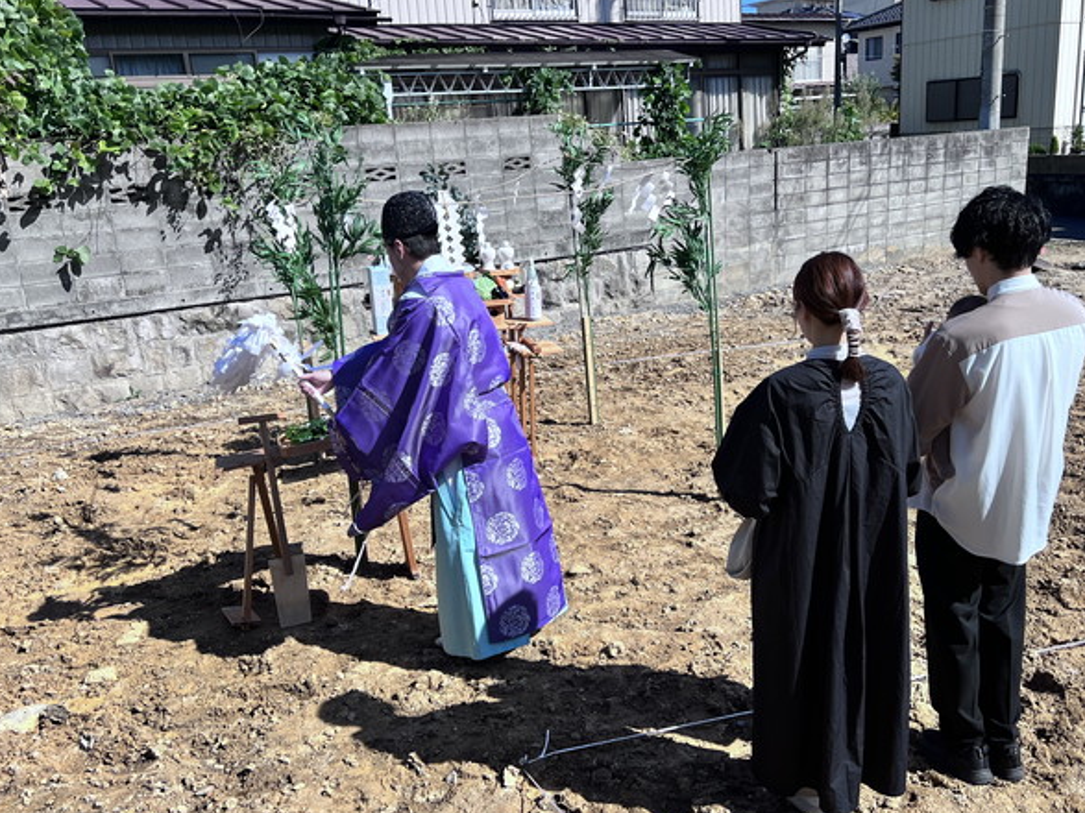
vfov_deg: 45.4
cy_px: 420
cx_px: 612
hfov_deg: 58.2
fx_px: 971
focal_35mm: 31
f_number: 1.5
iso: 50
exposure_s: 1/4115
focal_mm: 5.7
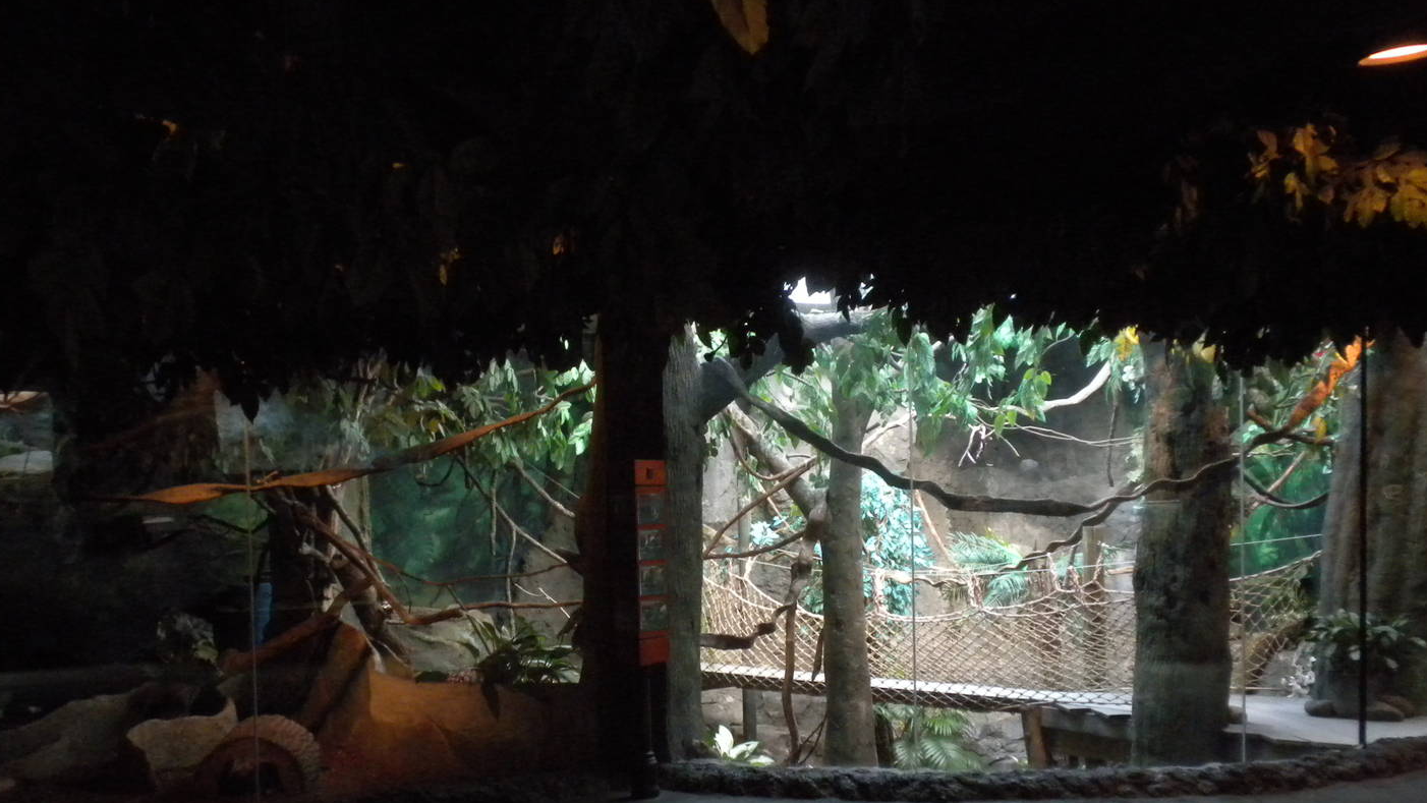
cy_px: 557
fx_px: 1741
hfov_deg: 44.6
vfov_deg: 25.8
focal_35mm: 46
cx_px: 676
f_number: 3.5
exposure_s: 1/39.5
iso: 400
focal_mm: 6.6
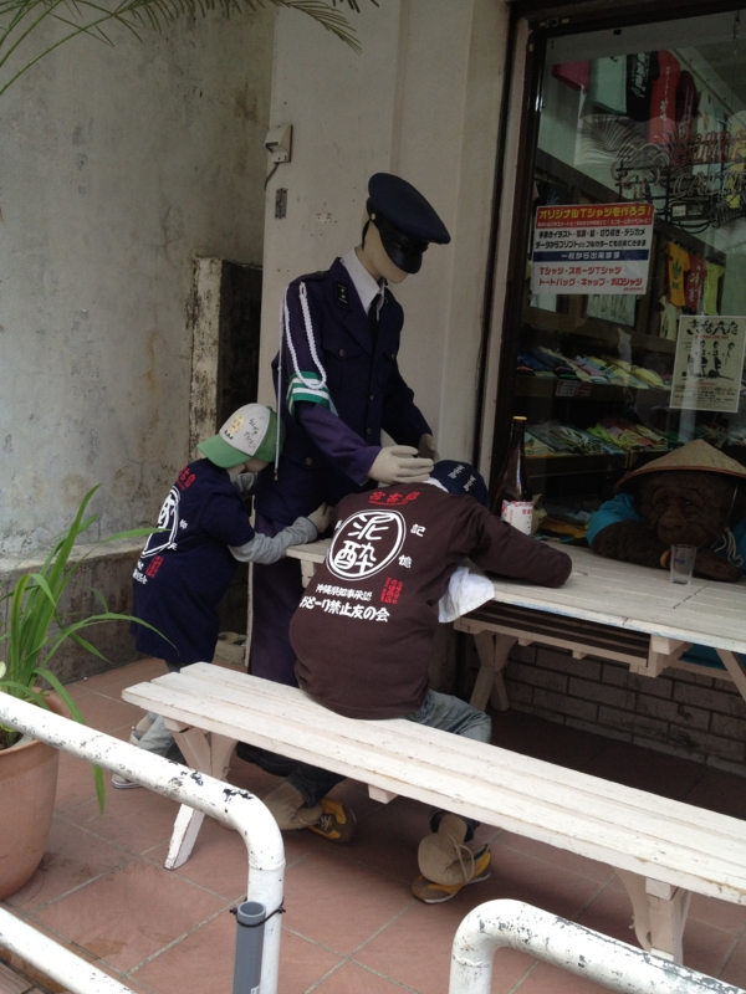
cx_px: 373
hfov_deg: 40.7
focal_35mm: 35
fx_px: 1006
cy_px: 497
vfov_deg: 52.6
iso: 100
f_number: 2.4
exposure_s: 1/120
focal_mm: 4.28
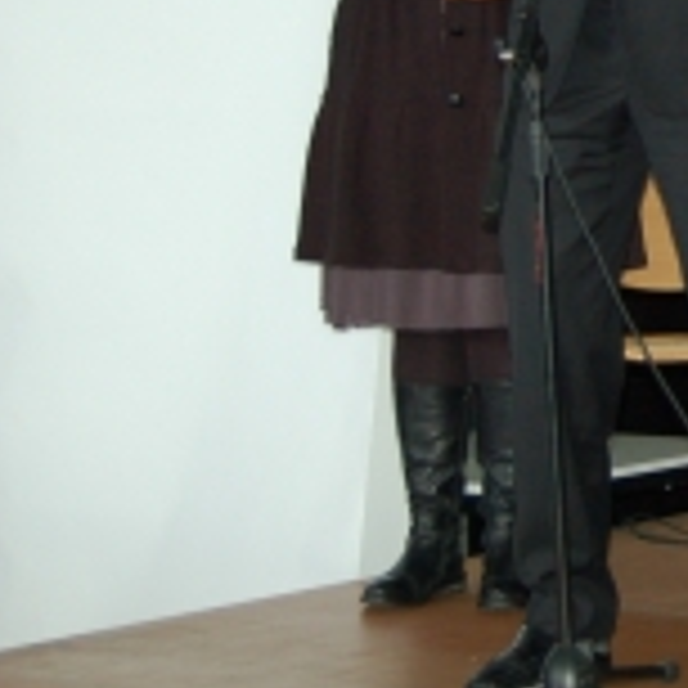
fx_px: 2991
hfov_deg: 12.3
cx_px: 1111
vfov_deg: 12.9
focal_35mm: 133
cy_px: -34
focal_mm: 32
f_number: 4.5
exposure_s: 1/60
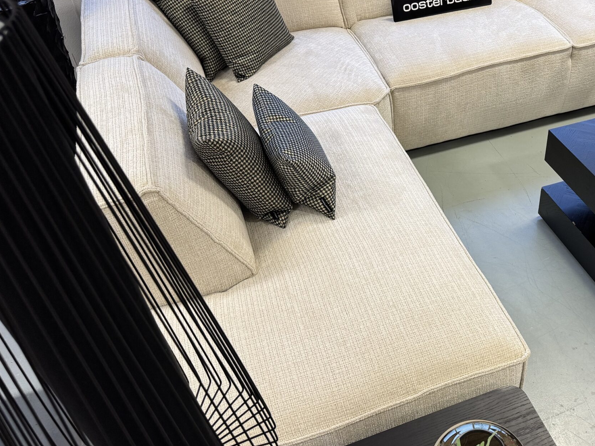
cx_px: 446
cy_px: 216
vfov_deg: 38.6
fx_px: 636
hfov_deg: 48.2
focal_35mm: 37
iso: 160
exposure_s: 1/100
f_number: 1.78
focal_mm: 6.76
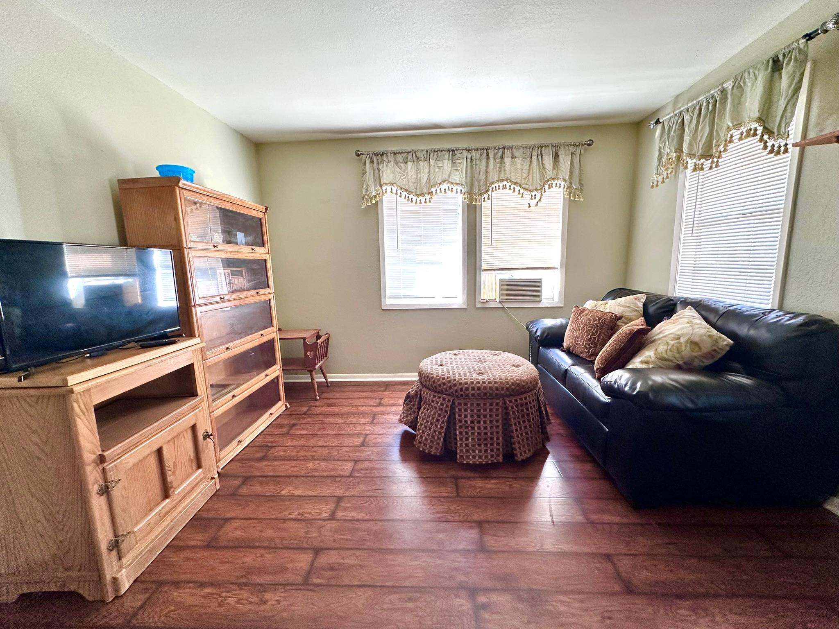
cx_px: 420
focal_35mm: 14
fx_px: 339
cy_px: 314
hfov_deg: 102.1
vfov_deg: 85.7
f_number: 2.2
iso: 160
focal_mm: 2.22
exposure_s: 1/99
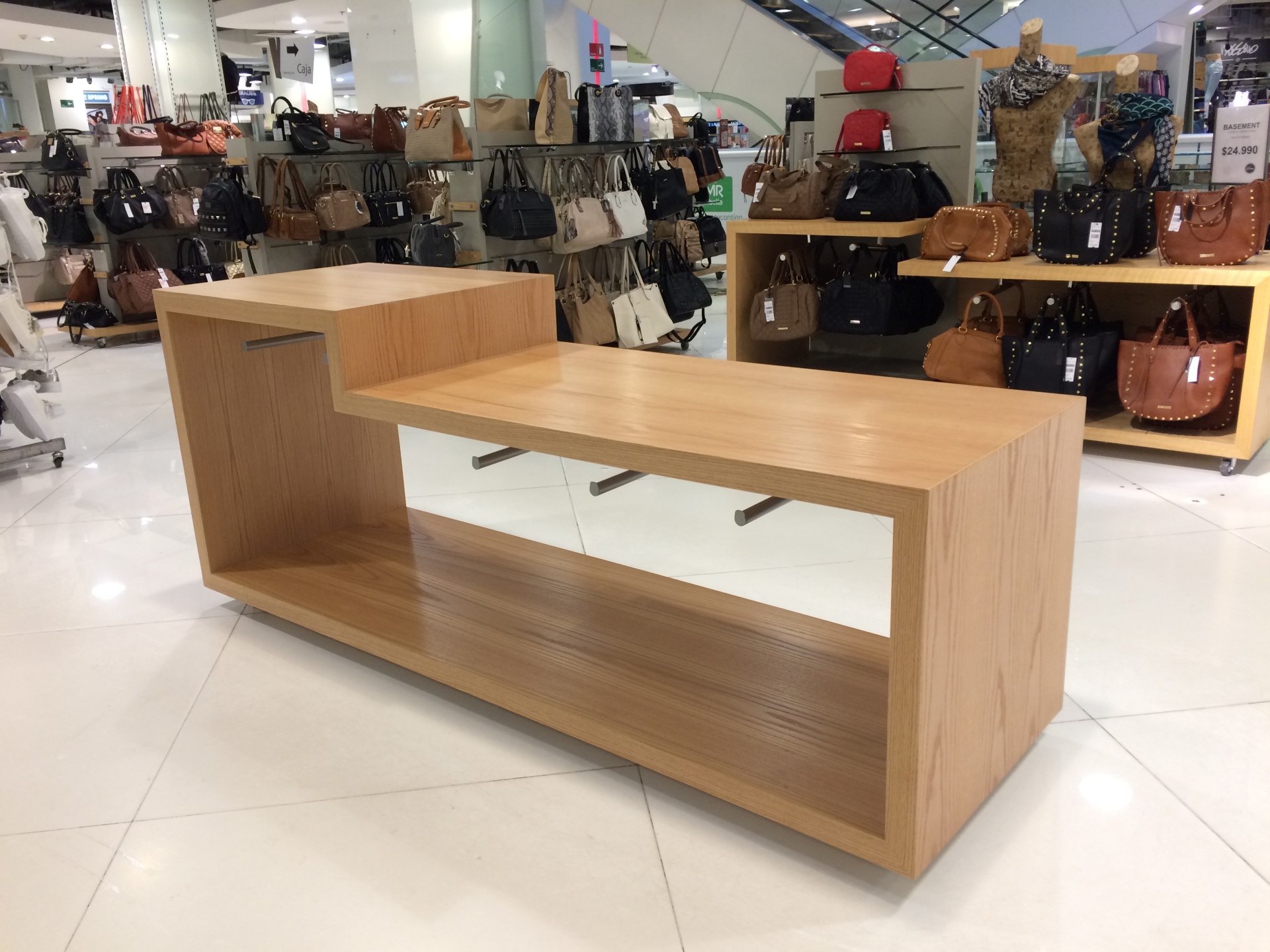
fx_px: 1064
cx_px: 635
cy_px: 476
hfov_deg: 61.7
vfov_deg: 48.2
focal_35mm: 29
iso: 64
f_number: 2.2
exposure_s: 1/33
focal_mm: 4.15
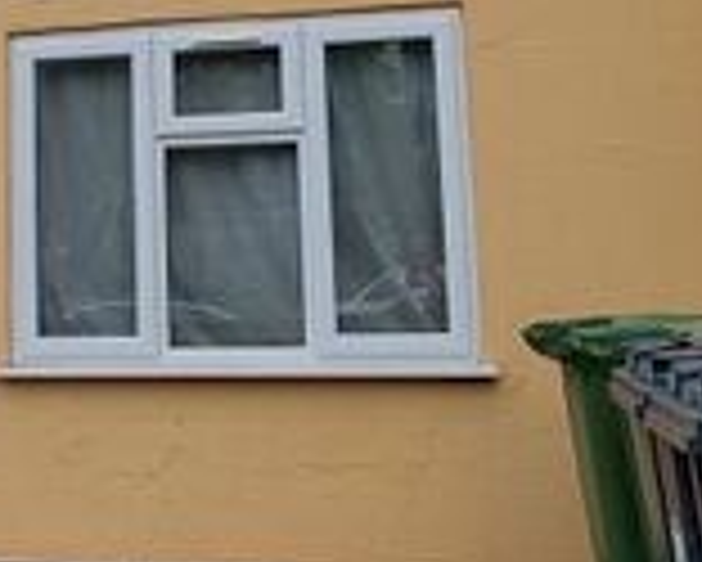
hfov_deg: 31.5
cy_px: 97
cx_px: 72
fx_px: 1185
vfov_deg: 26.1
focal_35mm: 57
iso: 50
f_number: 2.2
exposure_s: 1/1360
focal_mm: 2.2
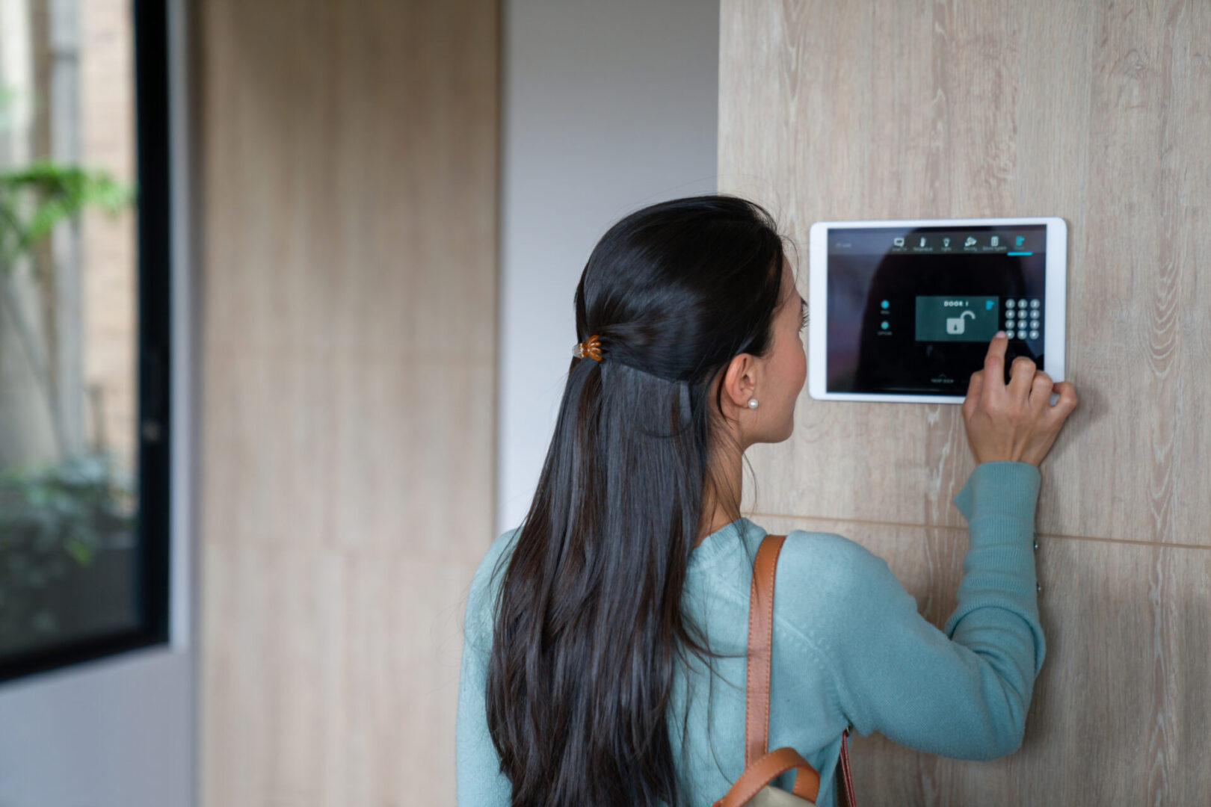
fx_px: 2220
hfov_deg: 30.5
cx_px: 606
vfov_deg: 20.6
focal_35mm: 66
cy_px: 404
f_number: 2.8
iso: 400
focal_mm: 66
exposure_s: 1/200
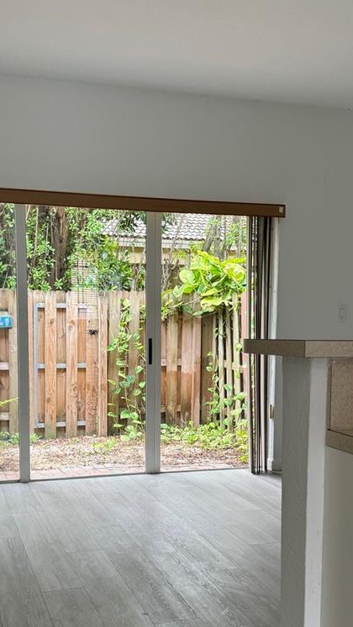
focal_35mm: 42
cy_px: 382
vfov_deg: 48.0
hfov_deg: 28.3
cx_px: 158
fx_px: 699
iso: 125
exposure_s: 1/60
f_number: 1.78
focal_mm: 6.76
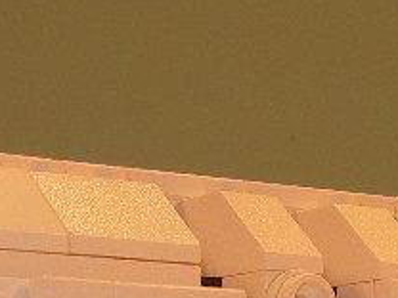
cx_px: 331
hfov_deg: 10.5
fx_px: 2150
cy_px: 470
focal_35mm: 187
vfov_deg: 7.8
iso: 50
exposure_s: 1/30
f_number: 4.8
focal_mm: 7.8
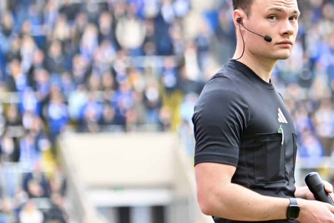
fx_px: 4045
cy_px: 156
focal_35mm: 436
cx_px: 294
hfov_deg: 4.7
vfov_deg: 3.2
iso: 3200
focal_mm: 230
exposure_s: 1/1600
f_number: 5.3
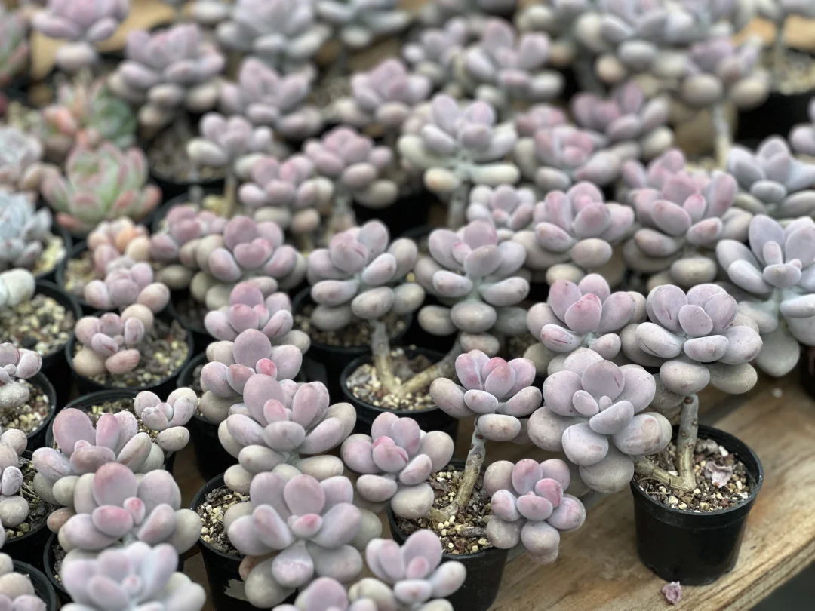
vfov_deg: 19.1
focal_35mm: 77
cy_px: 306
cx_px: 408
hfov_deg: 25.3
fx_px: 1813
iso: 125
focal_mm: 9
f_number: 2.8
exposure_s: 1/121
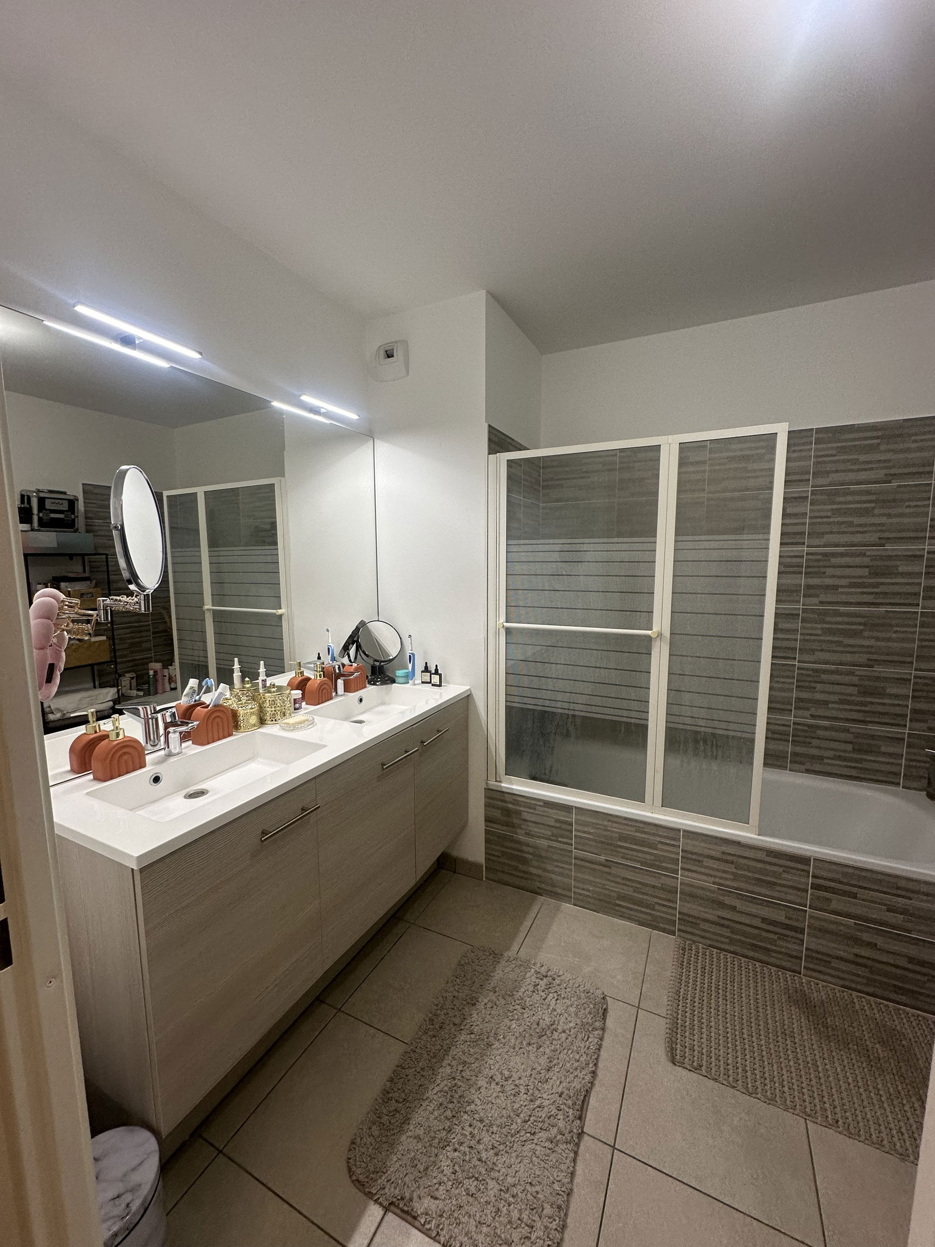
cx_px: 468
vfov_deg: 102.1
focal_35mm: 14
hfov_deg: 85.7
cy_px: 624
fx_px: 504
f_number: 2.2
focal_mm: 2.22
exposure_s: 1/100
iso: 100
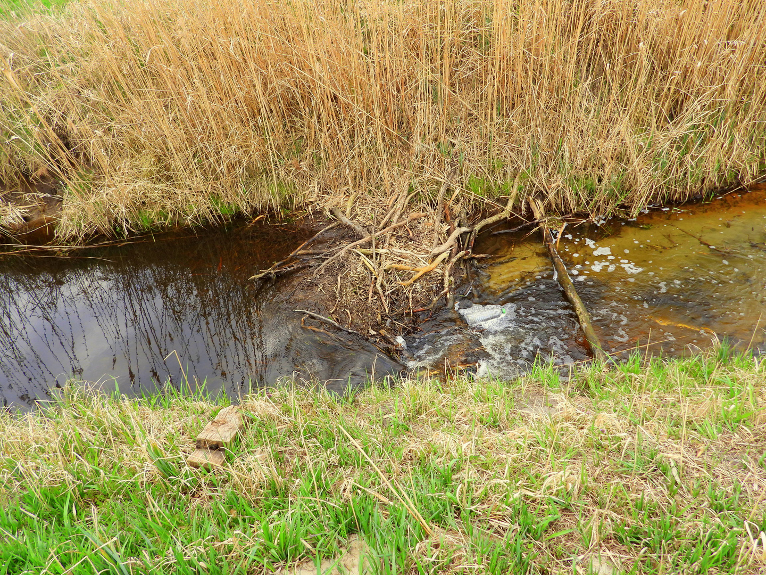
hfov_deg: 71.6
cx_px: 383
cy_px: 288
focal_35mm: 24
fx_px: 531
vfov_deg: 56.8
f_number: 2.8
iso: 100
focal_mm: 4.3
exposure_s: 1/250
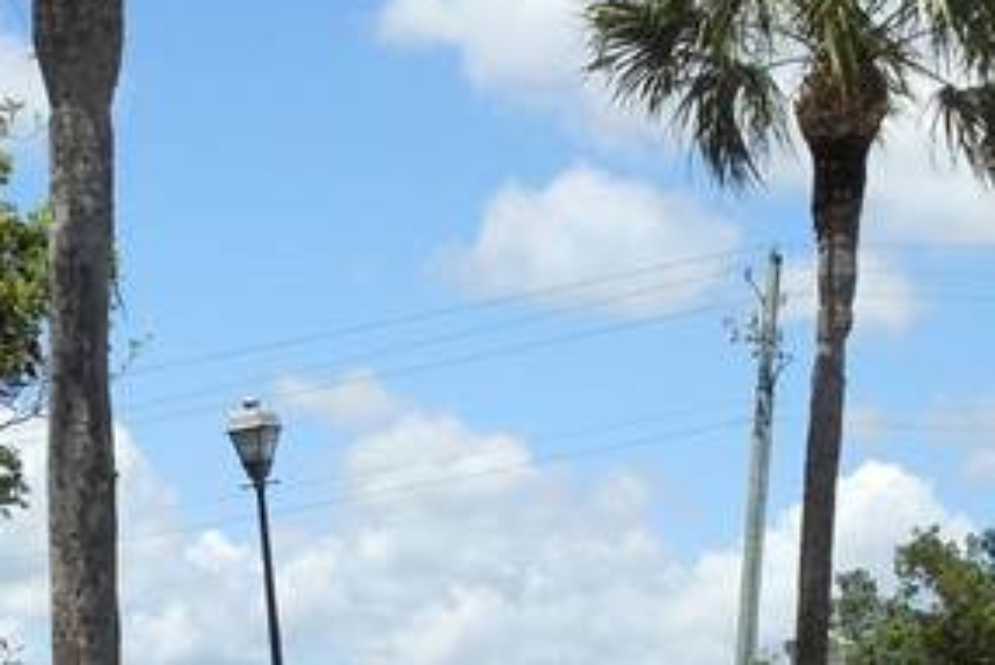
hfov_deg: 21.9
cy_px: 950
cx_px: 386
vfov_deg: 13.9
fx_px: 2572
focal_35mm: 93
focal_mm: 4.5
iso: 80
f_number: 3.2
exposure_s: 1/1250
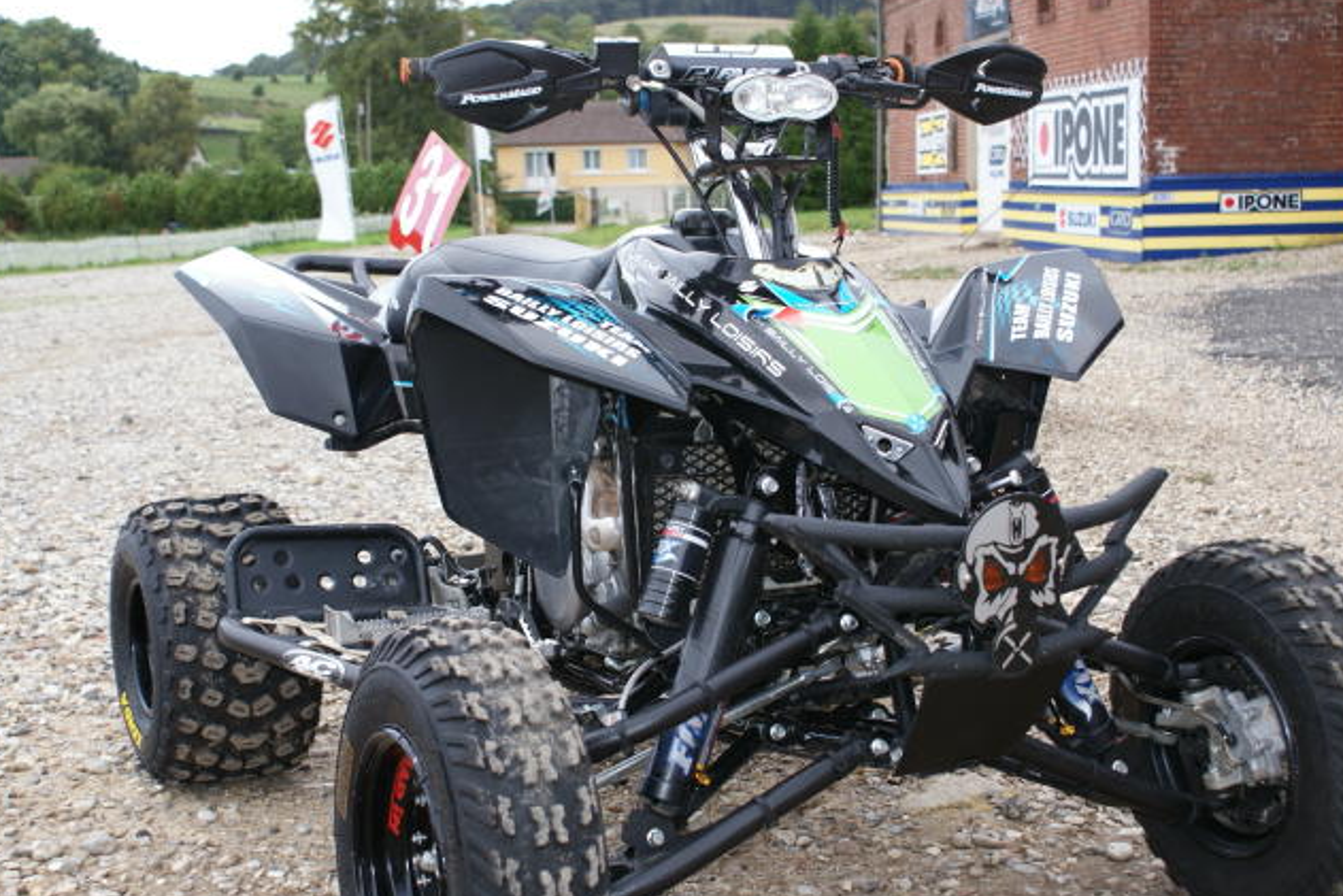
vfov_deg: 24.0
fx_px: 2110
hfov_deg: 35.3
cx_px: 660
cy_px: 471
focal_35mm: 57
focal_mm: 35
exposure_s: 1/60
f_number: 5.6
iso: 100
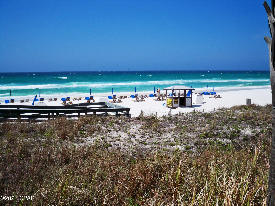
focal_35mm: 35
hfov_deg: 52.6
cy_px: 103
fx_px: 278
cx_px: 138
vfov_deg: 40.7
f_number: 4.7
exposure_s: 1/800
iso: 64
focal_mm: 6.3
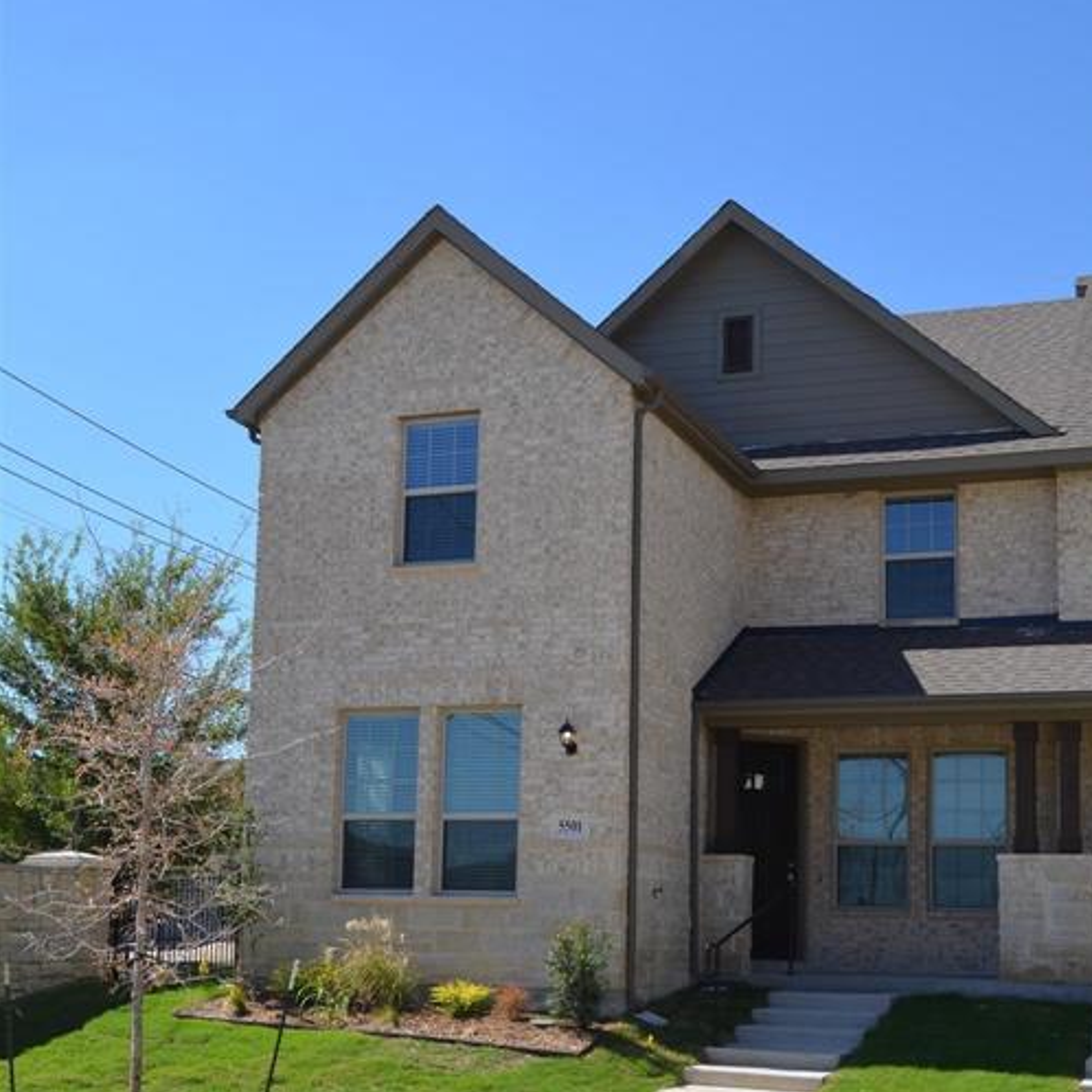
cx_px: 555
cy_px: 724
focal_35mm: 51
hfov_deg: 33.4
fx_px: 1820
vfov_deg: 33.1
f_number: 8
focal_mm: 26
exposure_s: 1/250
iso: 100
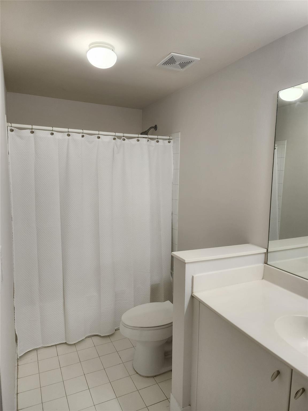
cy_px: 206
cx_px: 154
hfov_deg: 58.9
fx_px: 273
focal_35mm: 23
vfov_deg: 73.9
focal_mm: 6.4
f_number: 1.8
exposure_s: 1/180
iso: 100
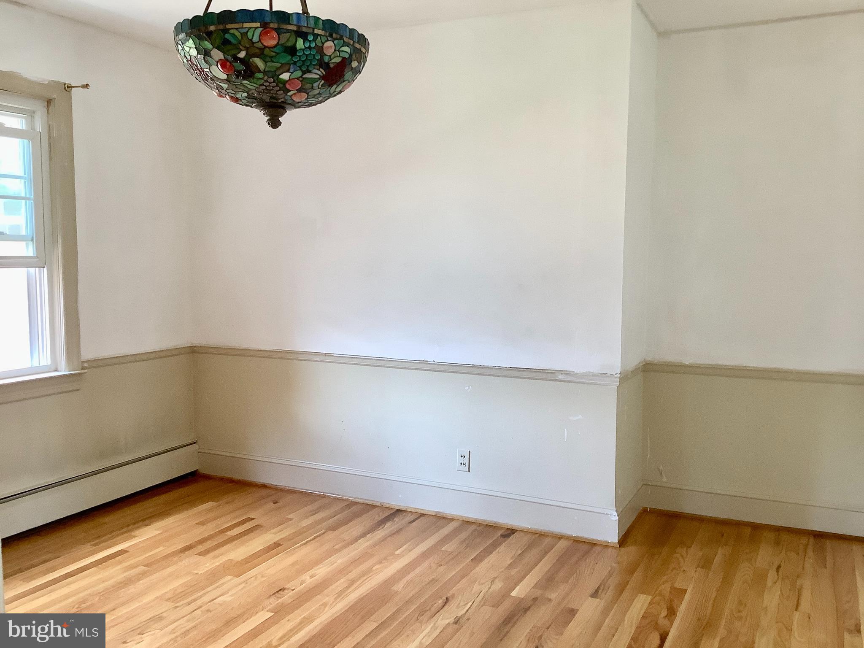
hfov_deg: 58.4
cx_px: 432
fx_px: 774
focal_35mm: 31
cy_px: 324
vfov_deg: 45.4
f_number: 2.4
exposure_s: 1/50
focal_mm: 3.3
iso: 100
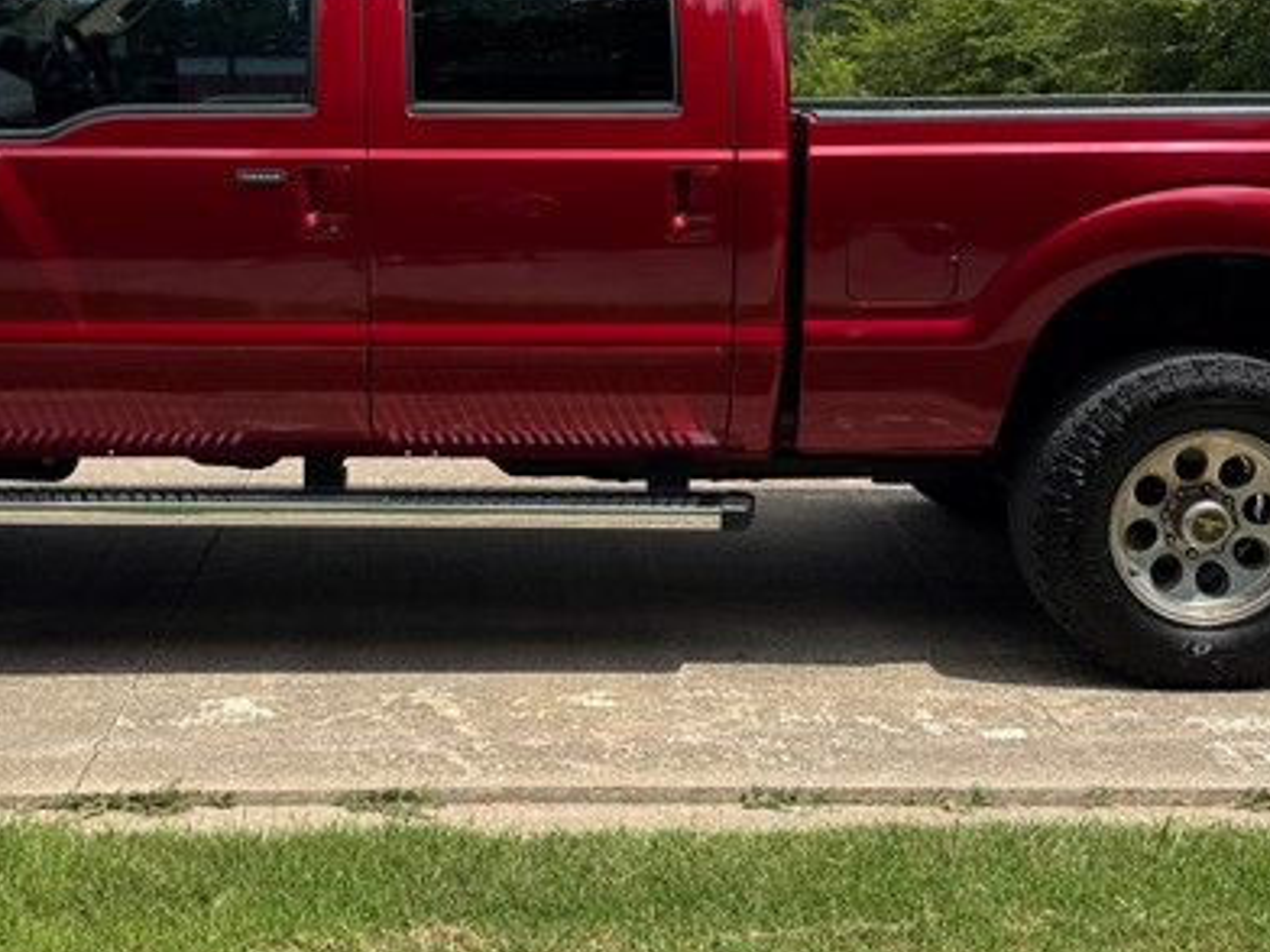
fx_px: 1798
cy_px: 359
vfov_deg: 29.6
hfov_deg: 38.8
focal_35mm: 49
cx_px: 509
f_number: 1.78
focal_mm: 6.76
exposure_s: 1/4608
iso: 80
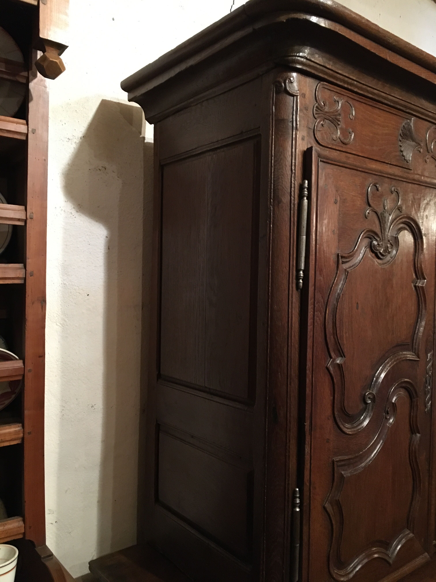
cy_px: 291
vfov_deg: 61.7
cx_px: 218
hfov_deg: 48.2
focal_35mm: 29
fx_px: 487
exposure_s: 1/17
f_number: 2.2
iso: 250
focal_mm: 4.15
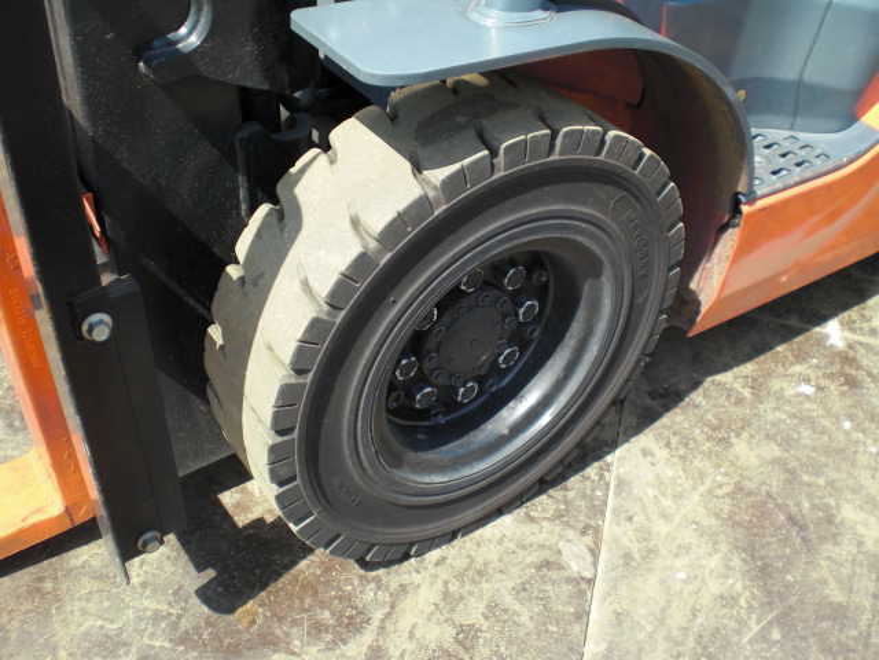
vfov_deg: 37.7
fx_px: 965
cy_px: 330
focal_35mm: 38
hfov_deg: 49.0
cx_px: 440
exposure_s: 1/320
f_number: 3.1
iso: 64
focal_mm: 6.3
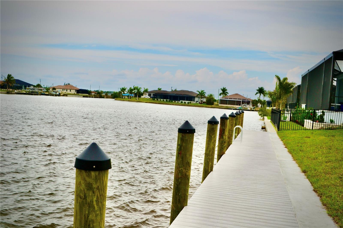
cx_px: 172
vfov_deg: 34.2
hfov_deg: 49.6
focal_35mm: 39
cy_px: 114
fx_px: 371
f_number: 8
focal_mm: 26
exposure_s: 1/250
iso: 100
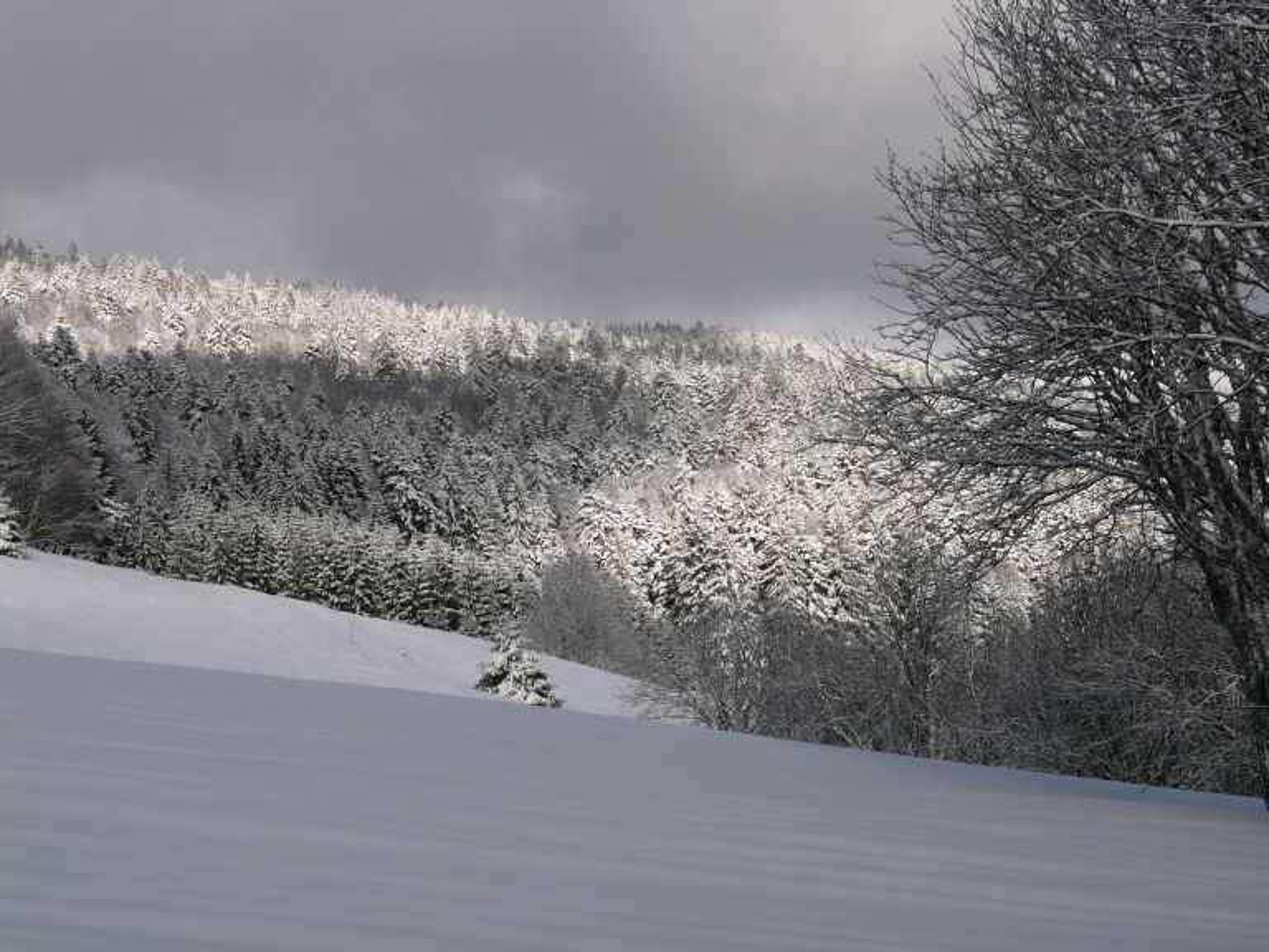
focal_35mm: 90
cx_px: 634
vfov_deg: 16.4
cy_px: 476
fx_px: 3299
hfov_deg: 21.8
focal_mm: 22.5
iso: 100
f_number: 8
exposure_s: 1/400
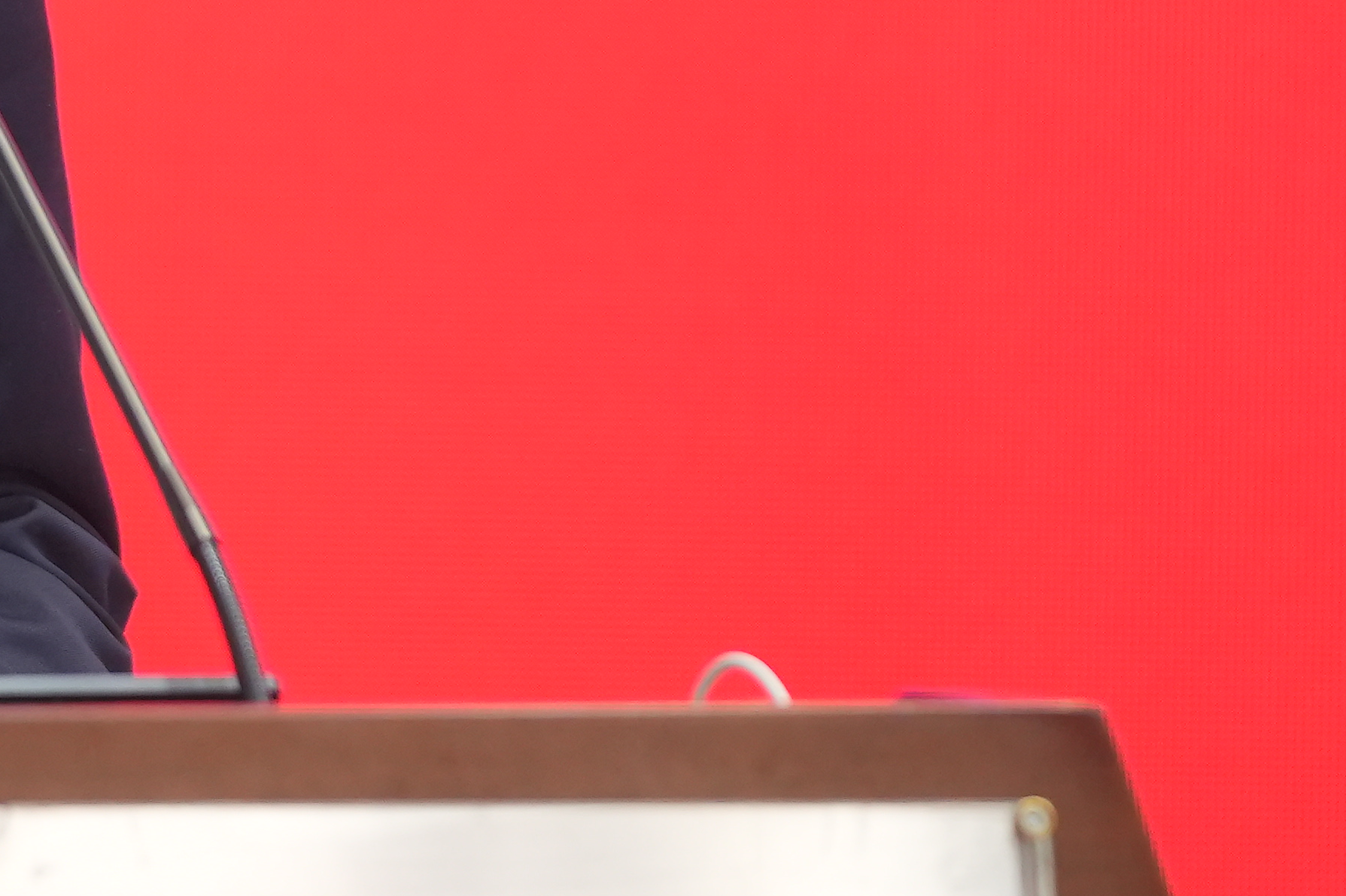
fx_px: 28558
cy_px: -195
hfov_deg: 2.7
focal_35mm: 764
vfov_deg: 1.8
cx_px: -115
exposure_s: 1/160
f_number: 2.8
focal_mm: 195
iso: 1250
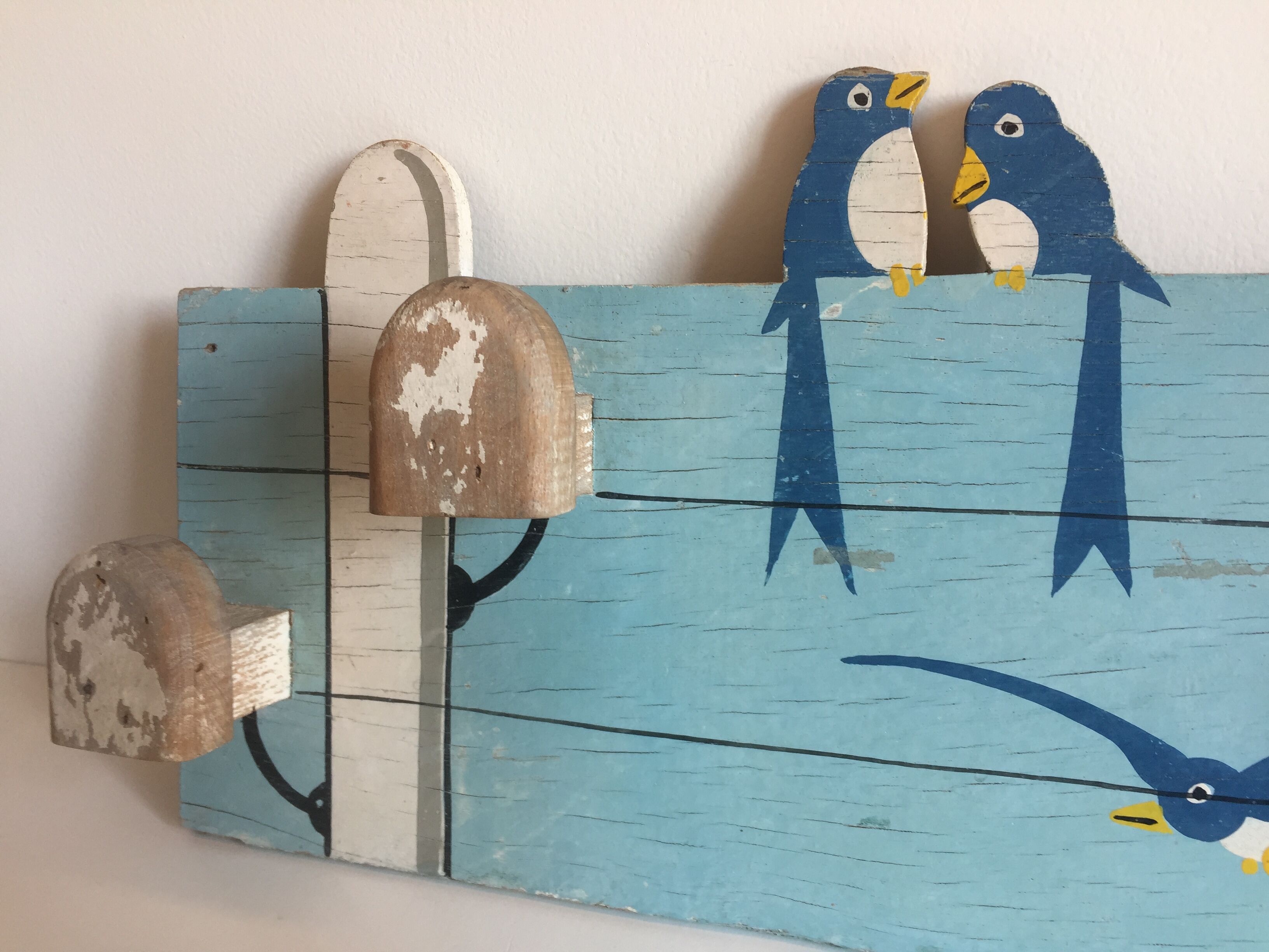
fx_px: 1063
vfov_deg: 48.2
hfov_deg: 61.7
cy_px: 476
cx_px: 634
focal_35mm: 29
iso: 40
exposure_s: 1/50
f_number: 2.2
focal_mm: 4.15
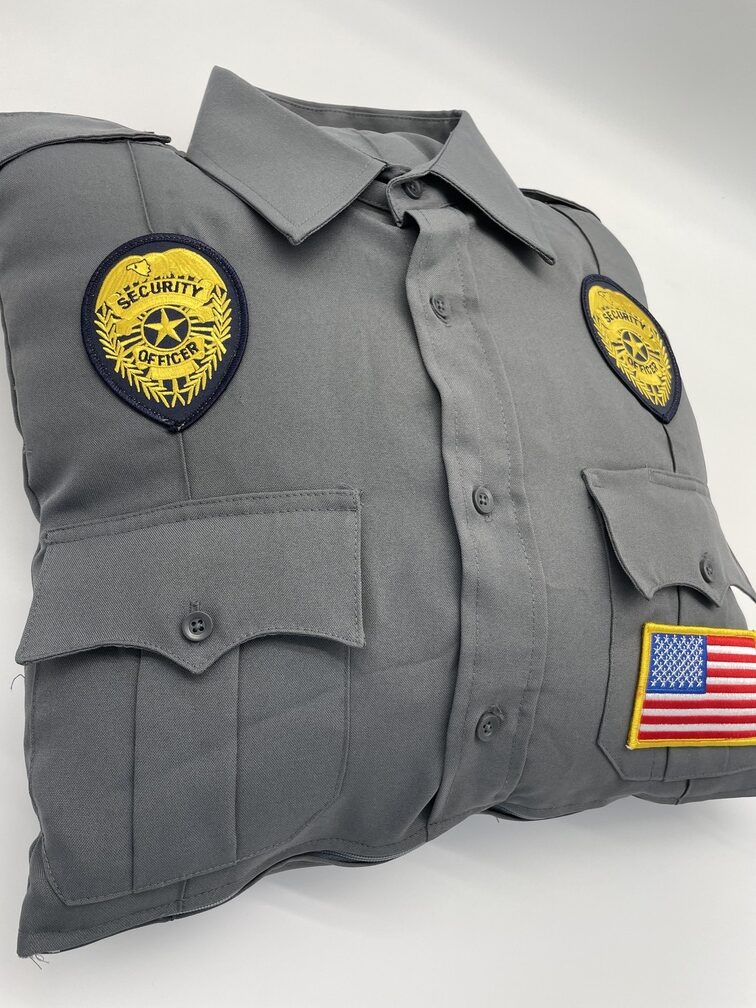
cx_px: 378
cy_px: 504
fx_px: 757
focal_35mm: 26
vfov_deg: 67.3
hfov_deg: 53.1
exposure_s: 1/129
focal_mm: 4.2
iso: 32
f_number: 1.6
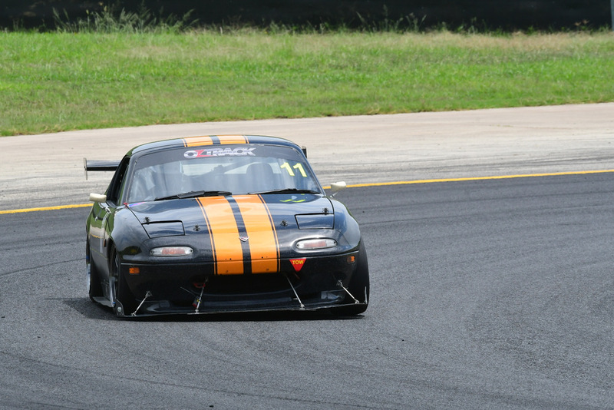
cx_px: 307
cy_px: 205
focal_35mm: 480
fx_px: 8189
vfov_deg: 2.9
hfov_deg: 4.3
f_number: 13
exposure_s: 1/640
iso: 640
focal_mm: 320
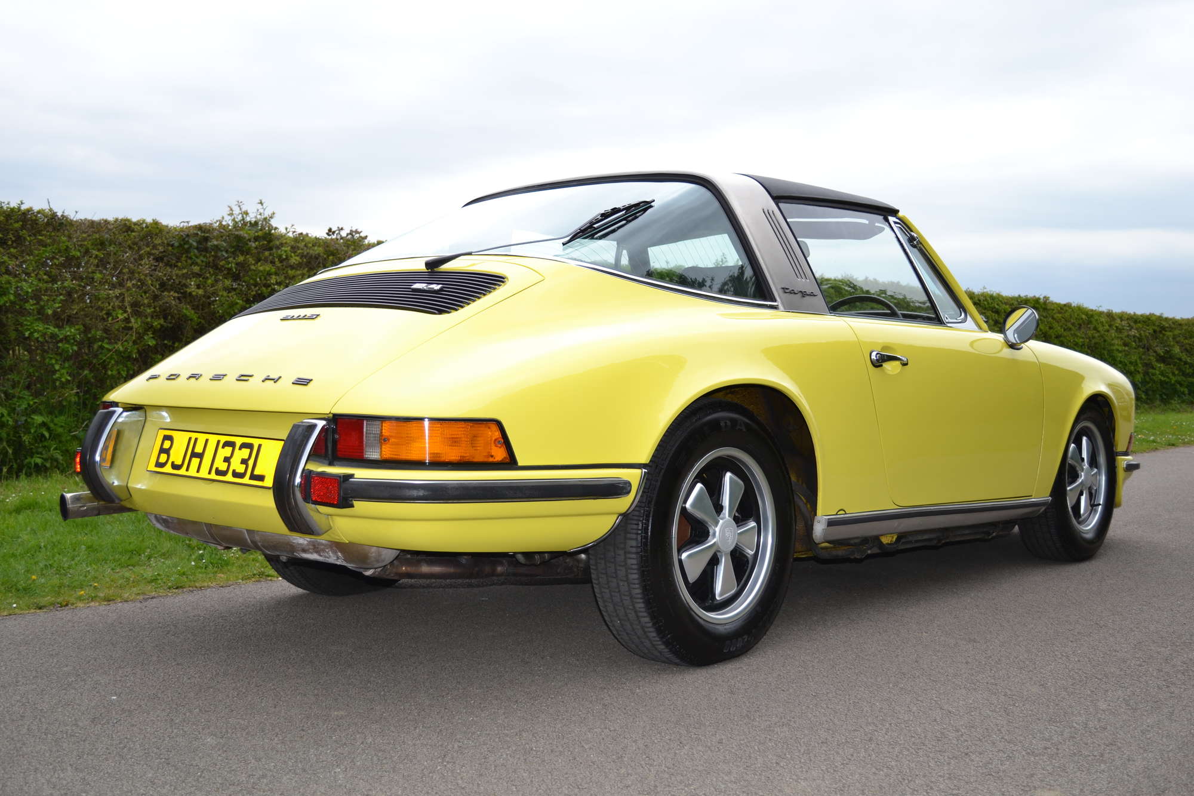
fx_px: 1293
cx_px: 597
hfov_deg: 49.6
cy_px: 398
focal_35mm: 39
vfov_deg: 34.2
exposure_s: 1/125
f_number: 4.2
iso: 140
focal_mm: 26
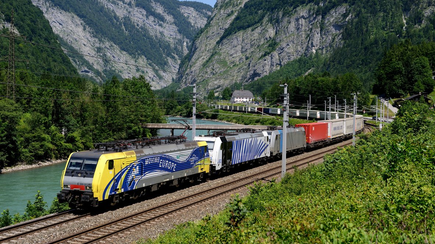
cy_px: 100
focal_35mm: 51
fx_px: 588
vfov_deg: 23.5
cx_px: 215
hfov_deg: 40.6
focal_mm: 48
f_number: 5.6
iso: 200
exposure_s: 1/1600
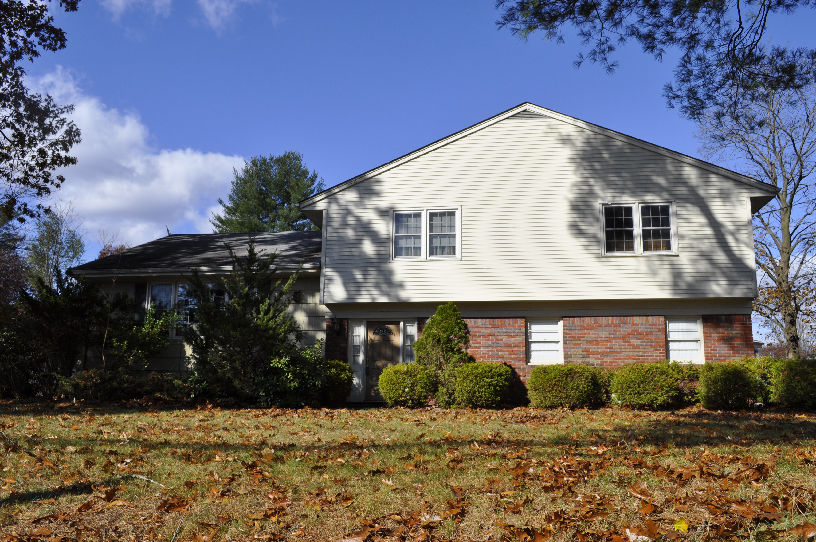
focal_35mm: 30
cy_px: 271
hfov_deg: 62.0
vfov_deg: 43.5
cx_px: 408
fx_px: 679
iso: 200
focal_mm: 20
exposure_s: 1/400
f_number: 10
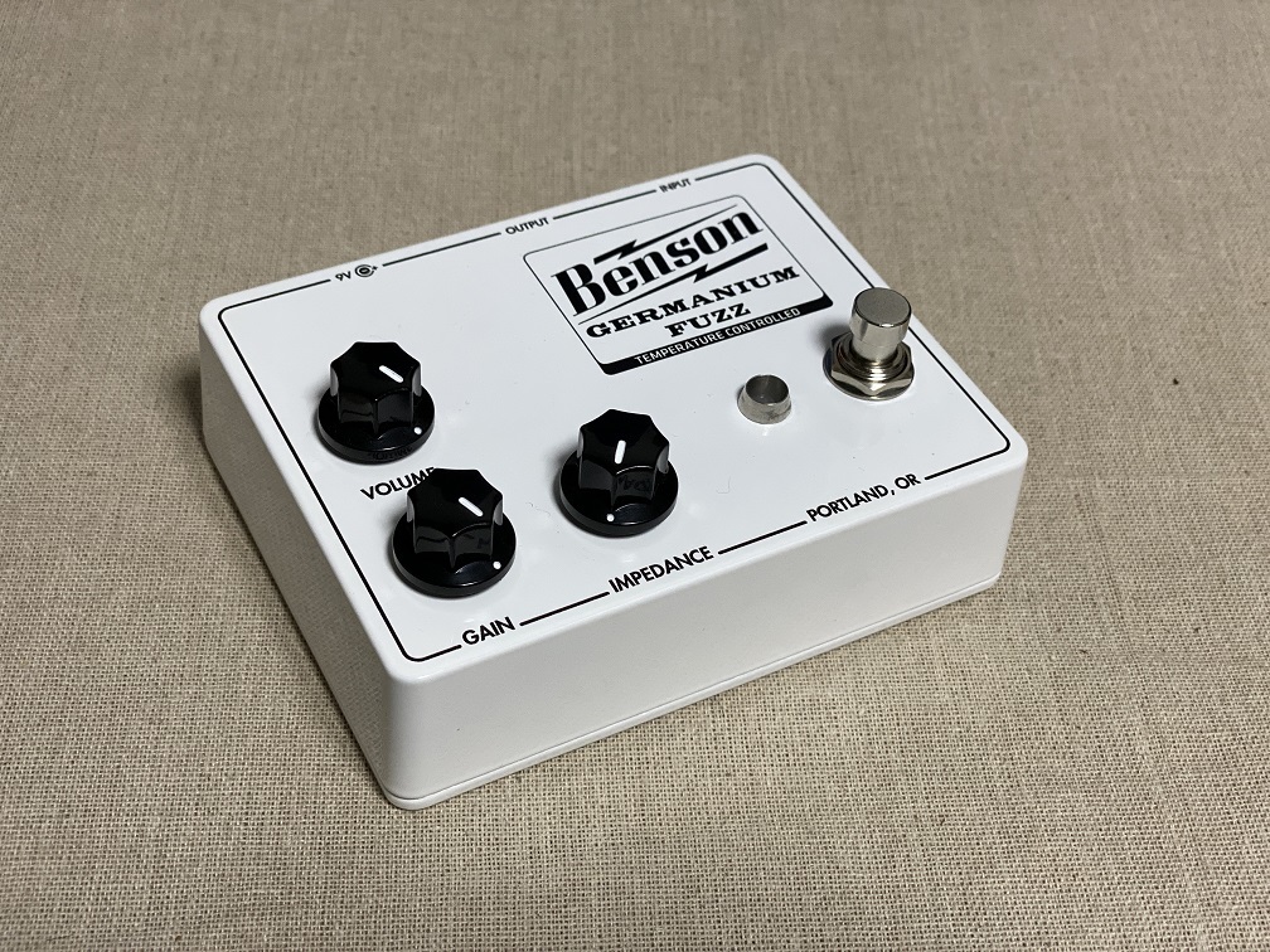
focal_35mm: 52
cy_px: 476
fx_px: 1908
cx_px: 635
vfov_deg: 28.0
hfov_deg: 36.8
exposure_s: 1/100
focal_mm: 6
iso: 160
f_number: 2
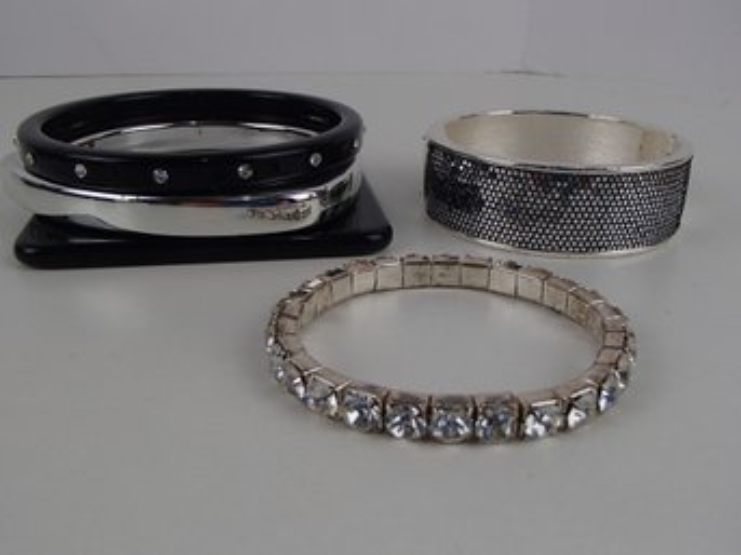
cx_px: 370
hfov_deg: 50.2
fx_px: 792
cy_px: 278
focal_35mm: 37
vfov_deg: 38.6
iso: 200
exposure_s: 1/160
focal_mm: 6.64
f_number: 4.7
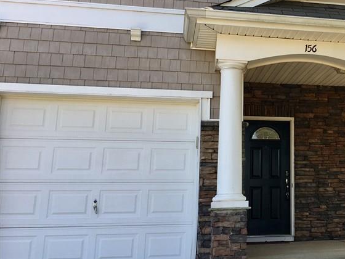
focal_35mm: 53
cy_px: 91
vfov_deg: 27.4
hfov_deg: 34.1
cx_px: 314
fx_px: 528
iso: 25
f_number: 2.2
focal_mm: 4.15
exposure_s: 1/420
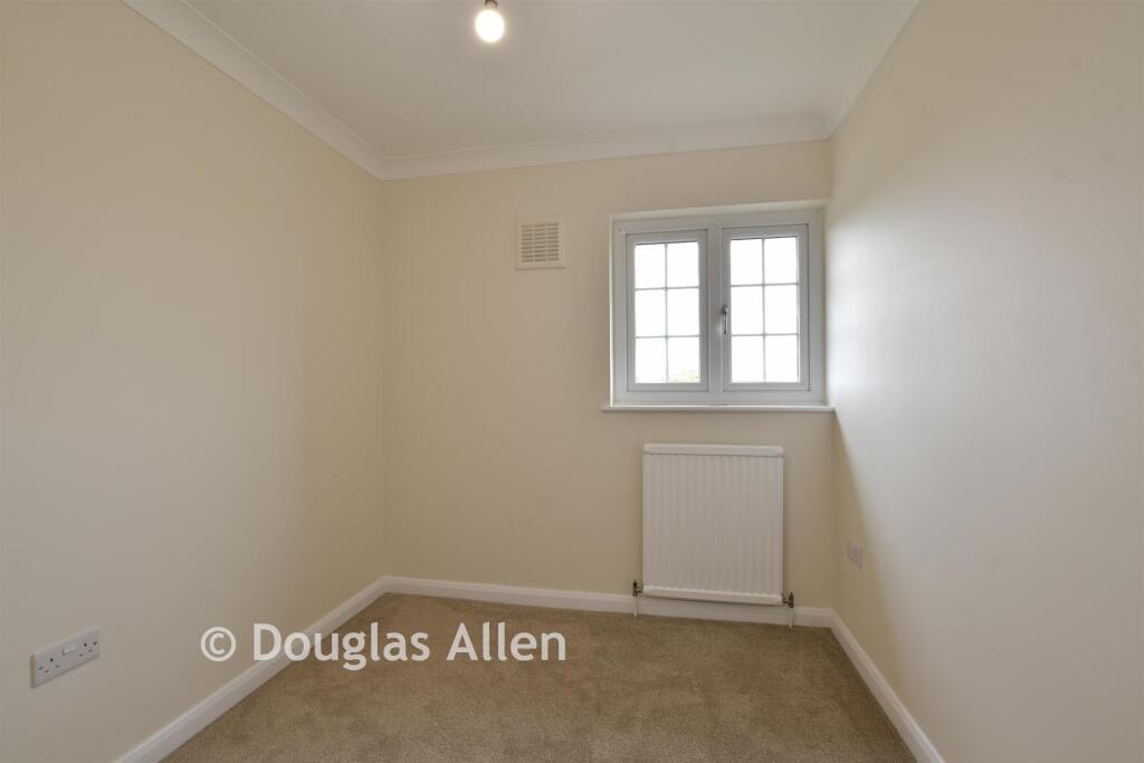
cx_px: 572
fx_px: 477
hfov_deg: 100.4
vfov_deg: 77.3
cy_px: 382
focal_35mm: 15
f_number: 8
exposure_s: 1/3
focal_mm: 10
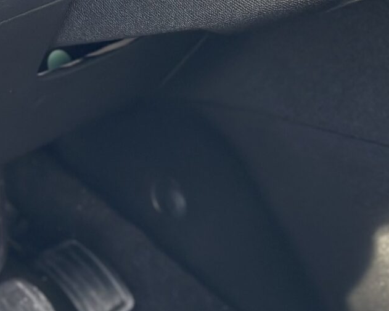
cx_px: 382
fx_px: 2188
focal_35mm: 190
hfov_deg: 10.1
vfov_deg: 7.9
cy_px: -198
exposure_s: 1/172
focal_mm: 6.86
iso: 100
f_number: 1.78
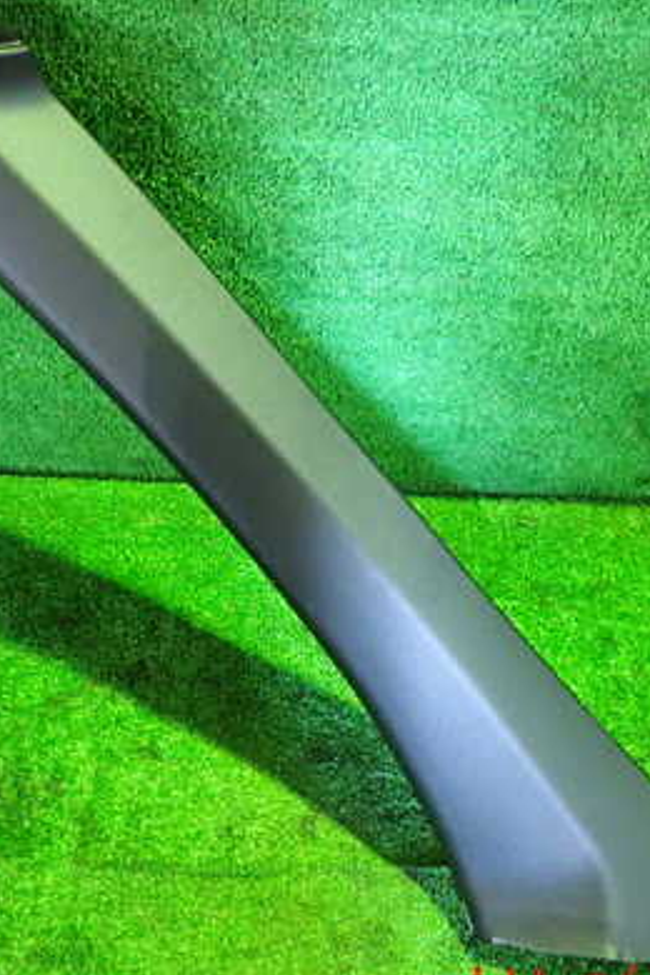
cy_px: 460
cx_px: 288
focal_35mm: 48
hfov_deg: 28.1
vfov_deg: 41.1
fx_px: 1300
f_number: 2.3
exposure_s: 1/25
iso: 800
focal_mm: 5.4
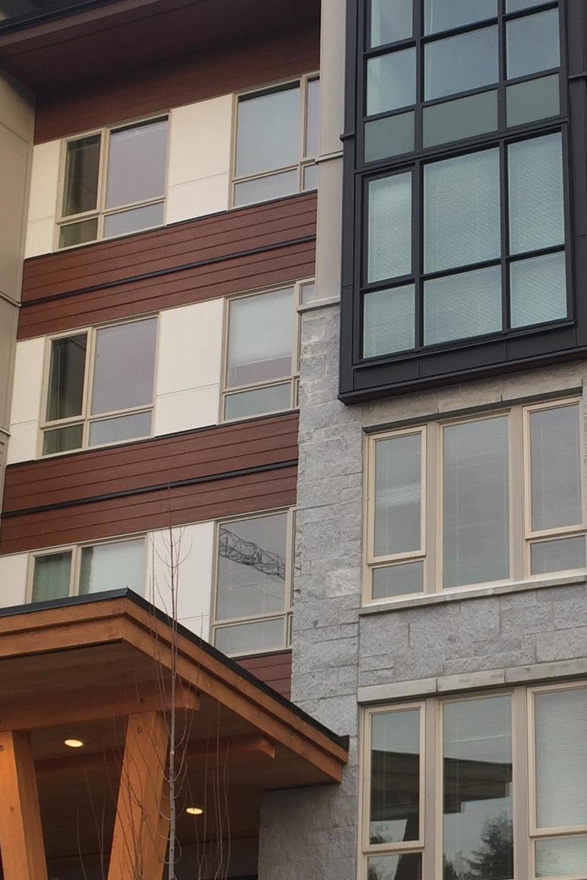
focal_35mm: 71
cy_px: 529
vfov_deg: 28.4
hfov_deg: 18.7
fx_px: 1736
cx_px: 565
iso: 32
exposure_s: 1/40
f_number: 2.2
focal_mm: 4.15
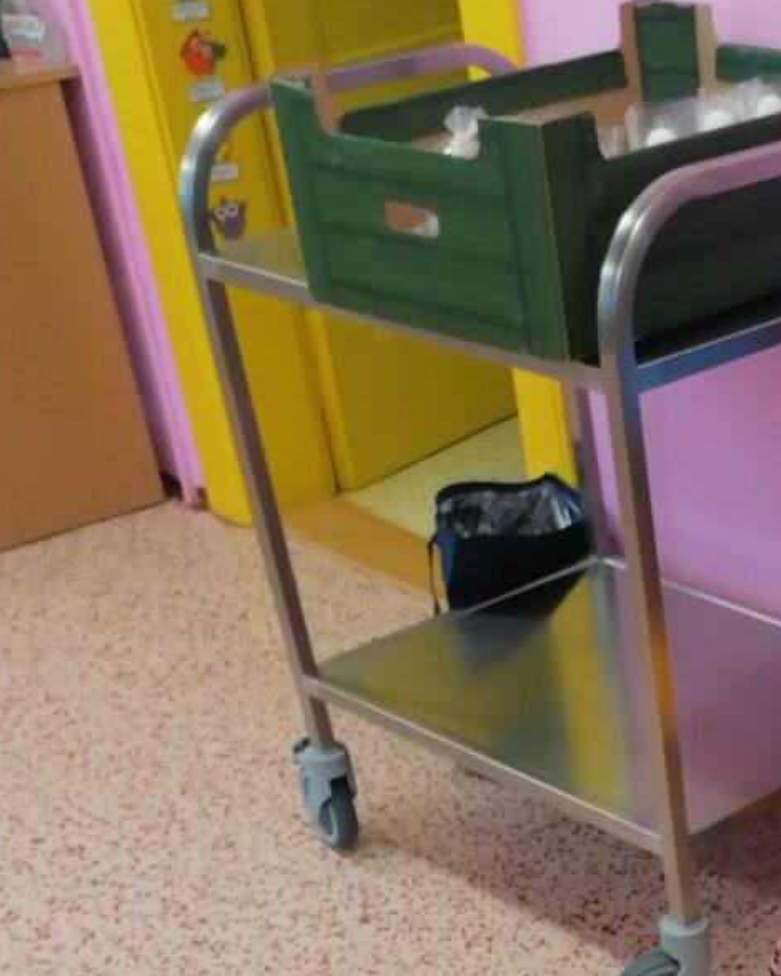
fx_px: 2080
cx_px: 958
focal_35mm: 72
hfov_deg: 19.9
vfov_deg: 24.0
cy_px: 1168
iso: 100
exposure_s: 1/50
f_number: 1.8
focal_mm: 4.75
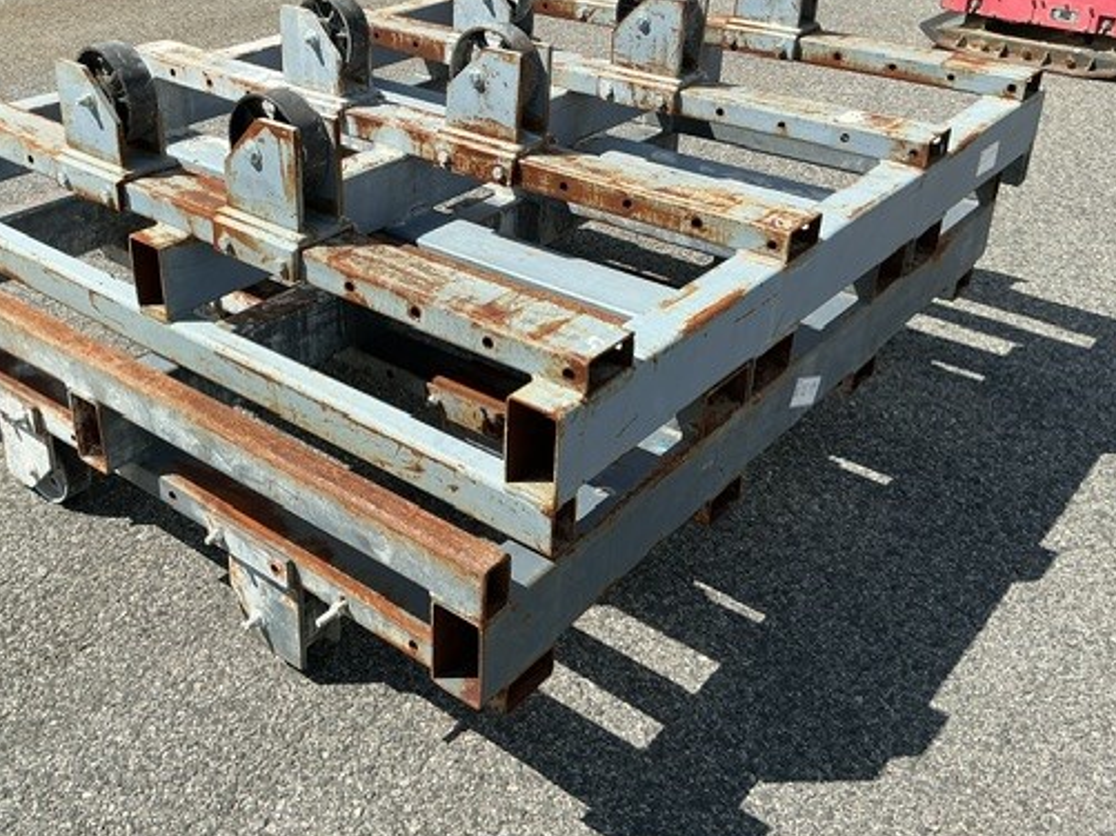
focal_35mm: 37
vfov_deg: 38.4
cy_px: 327
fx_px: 1192
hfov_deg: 49.6
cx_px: 409
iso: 25
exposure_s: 1/1912
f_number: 1.8
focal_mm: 3
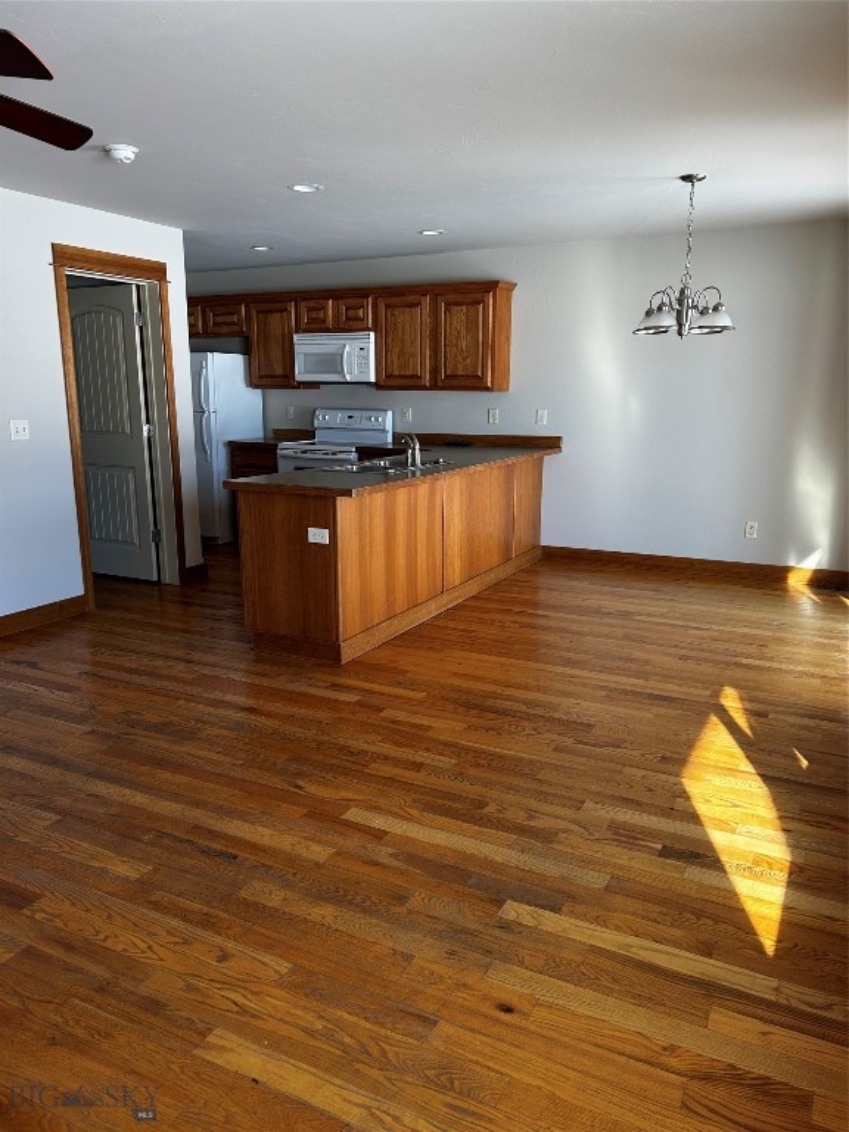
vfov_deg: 67.3
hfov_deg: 53.1
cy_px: 566
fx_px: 850
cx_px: 424
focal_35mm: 26
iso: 40
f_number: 1.5
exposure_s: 1/121
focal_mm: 5.7
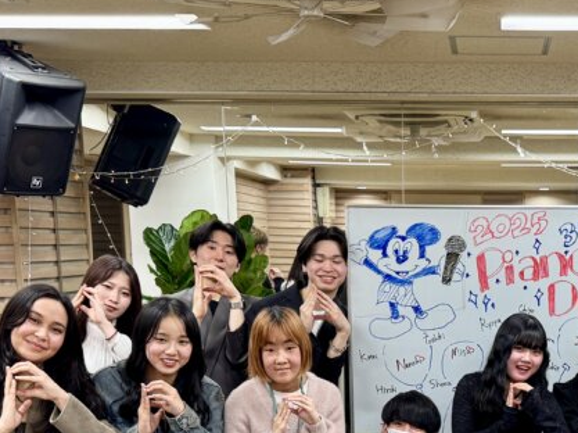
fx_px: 984
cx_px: 477
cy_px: 457
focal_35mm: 59
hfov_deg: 31.7
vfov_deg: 23.5
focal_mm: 6.76
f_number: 1.78
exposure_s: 1/50
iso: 125
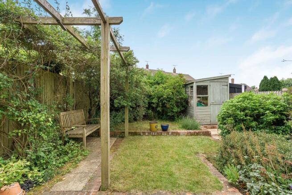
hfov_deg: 96.7
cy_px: 98
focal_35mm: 16
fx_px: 130
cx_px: 146
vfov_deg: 73.8
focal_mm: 16
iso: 100
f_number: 8
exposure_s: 1/60
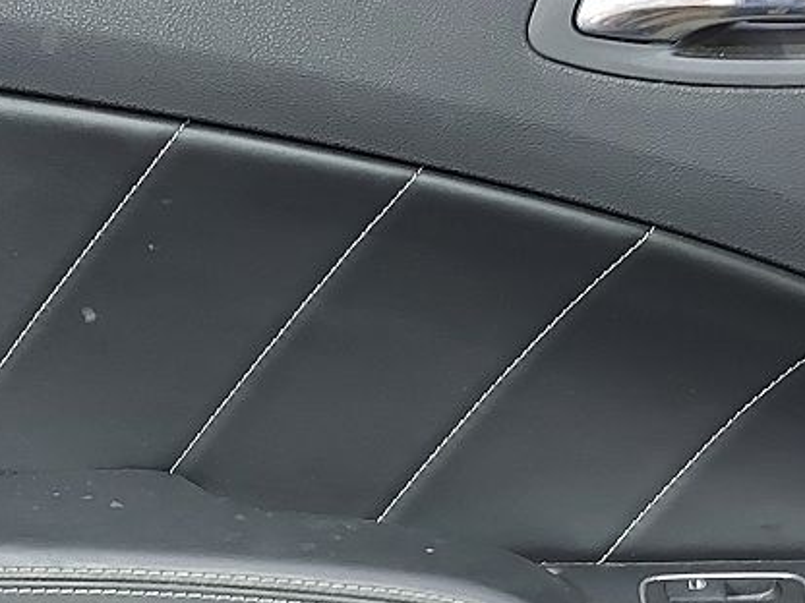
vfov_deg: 18.1
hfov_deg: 24.4
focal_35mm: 80
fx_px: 1860
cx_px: 369
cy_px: 572
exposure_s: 1/33
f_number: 1.8
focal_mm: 5.23
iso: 250
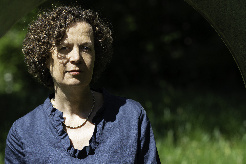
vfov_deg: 9.2
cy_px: 85
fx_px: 1025
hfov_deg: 13.7
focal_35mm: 150
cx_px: 135
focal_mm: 130
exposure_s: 1/500
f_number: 5
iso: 100
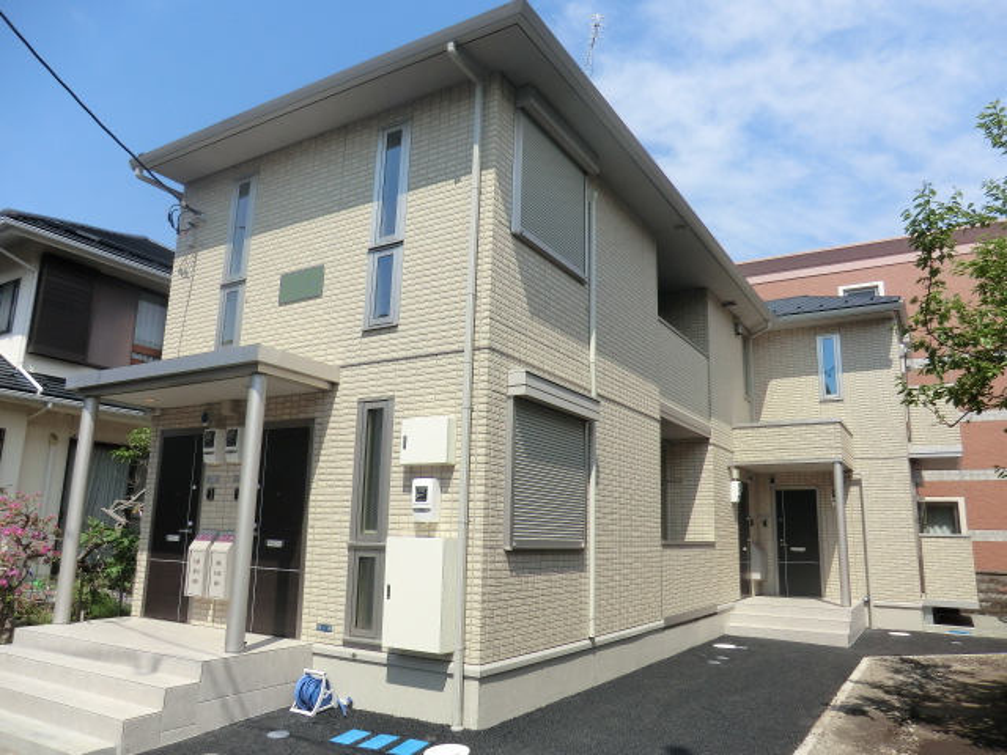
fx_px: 698
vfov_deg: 56.8
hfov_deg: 71.6
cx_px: 504
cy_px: 378
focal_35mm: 24
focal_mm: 4.3
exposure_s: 1/200
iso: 80
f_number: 7.5
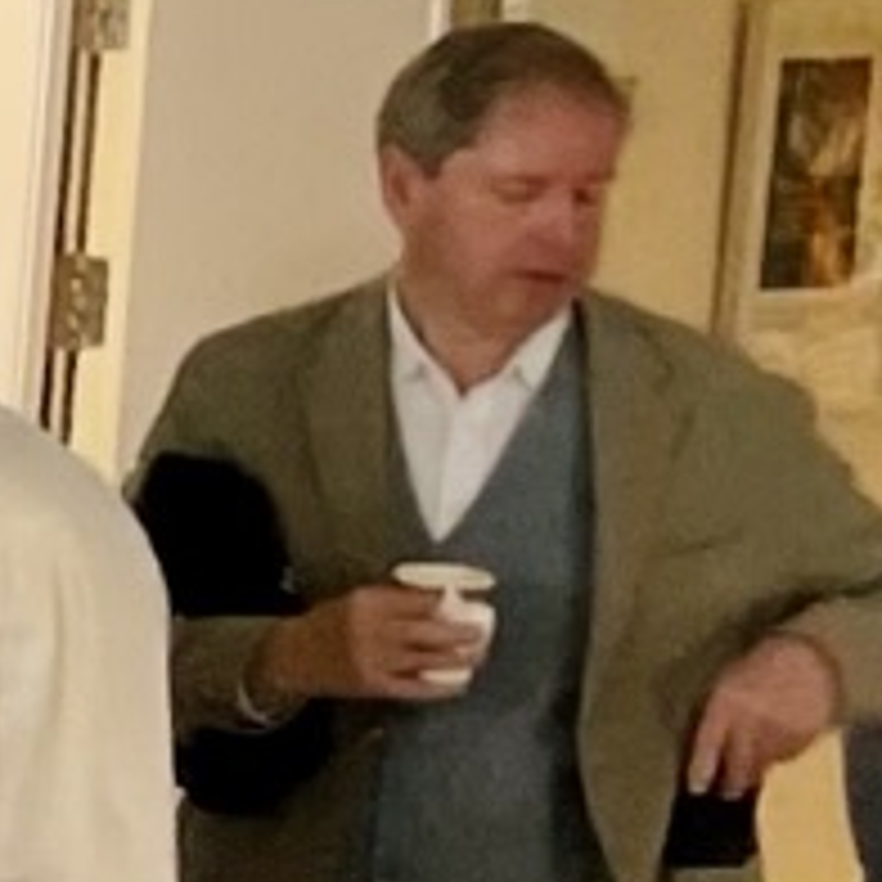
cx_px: -3650
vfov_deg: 7.0
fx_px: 6918
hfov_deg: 5.4
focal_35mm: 240
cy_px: 1881
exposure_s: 1/100
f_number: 1.6
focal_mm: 4.2
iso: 80
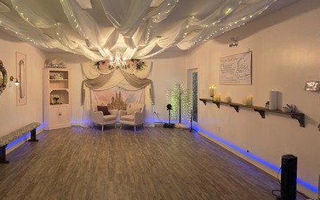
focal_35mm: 22
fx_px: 192
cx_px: 101
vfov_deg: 54.9
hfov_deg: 76.6
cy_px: 86
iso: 400
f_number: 1.9
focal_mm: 2.2
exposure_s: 1/60
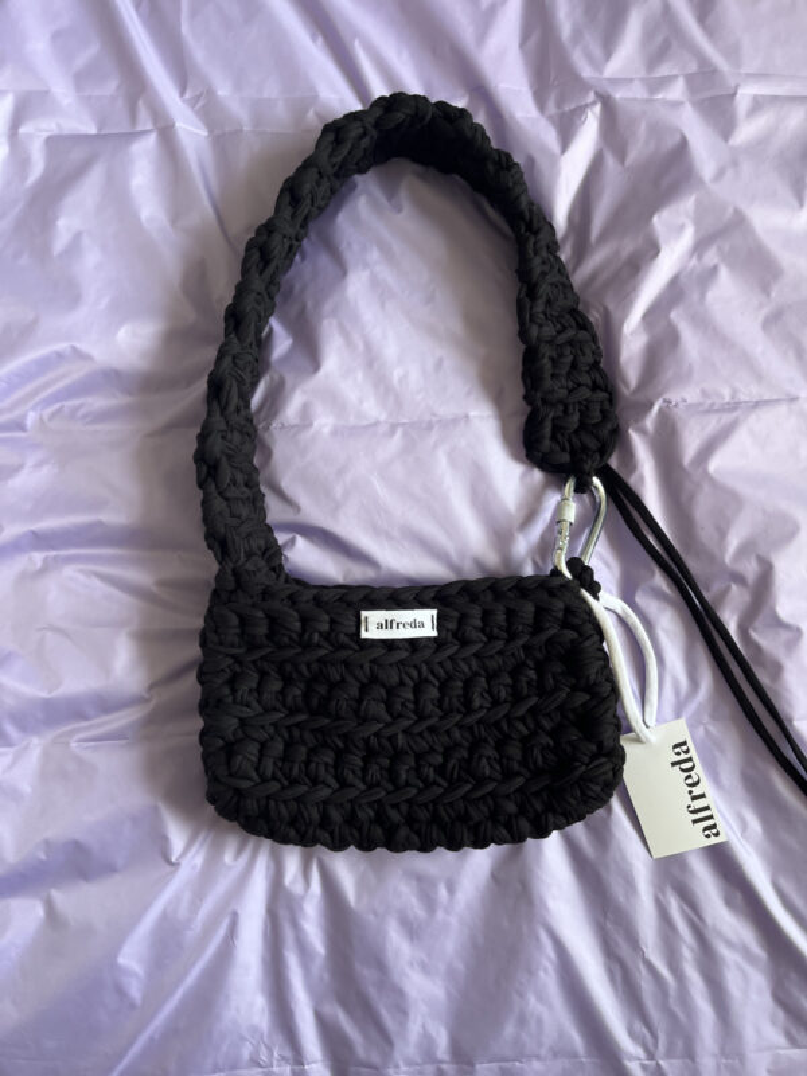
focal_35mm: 26
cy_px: 538
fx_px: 808
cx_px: 404
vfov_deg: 67.3
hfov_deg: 53.1
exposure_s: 1/113
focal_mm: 5.1
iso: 125
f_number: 1.6
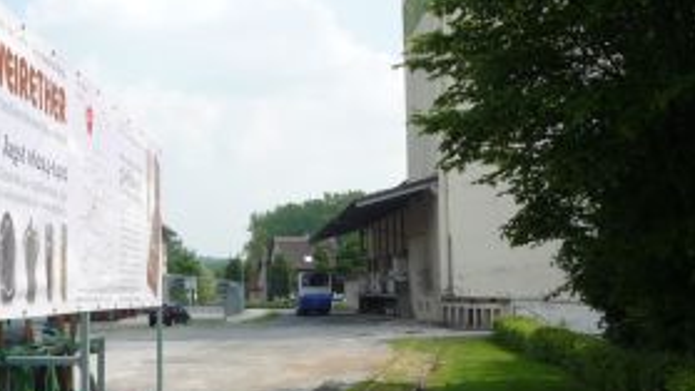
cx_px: 267
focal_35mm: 60
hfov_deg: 34.7
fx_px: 1106
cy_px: 279
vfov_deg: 19.9
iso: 100
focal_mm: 5.2
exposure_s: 1/400
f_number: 5
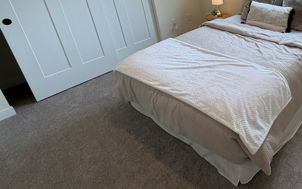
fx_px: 230
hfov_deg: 59.0
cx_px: 258
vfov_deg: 42.7
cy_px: 41
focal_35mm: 28
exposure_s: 1/120
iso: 80
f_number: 2.2
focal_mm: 2.22
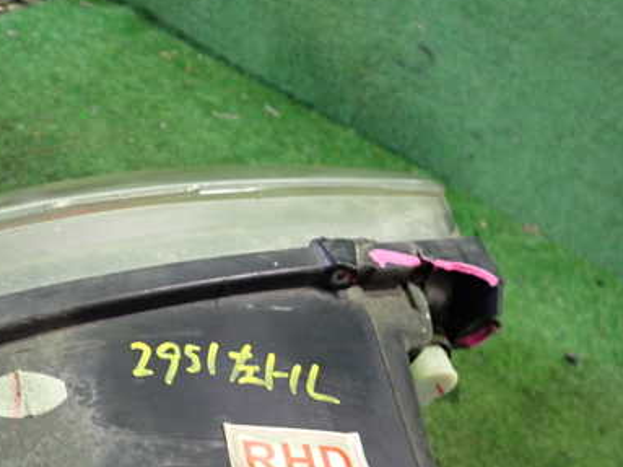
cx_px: 177
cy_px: 303
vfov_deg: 30.7
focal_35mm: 47
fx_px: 846
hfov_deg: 39.6
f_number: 2.3
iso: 640
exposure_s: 1/30
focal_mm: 5.4
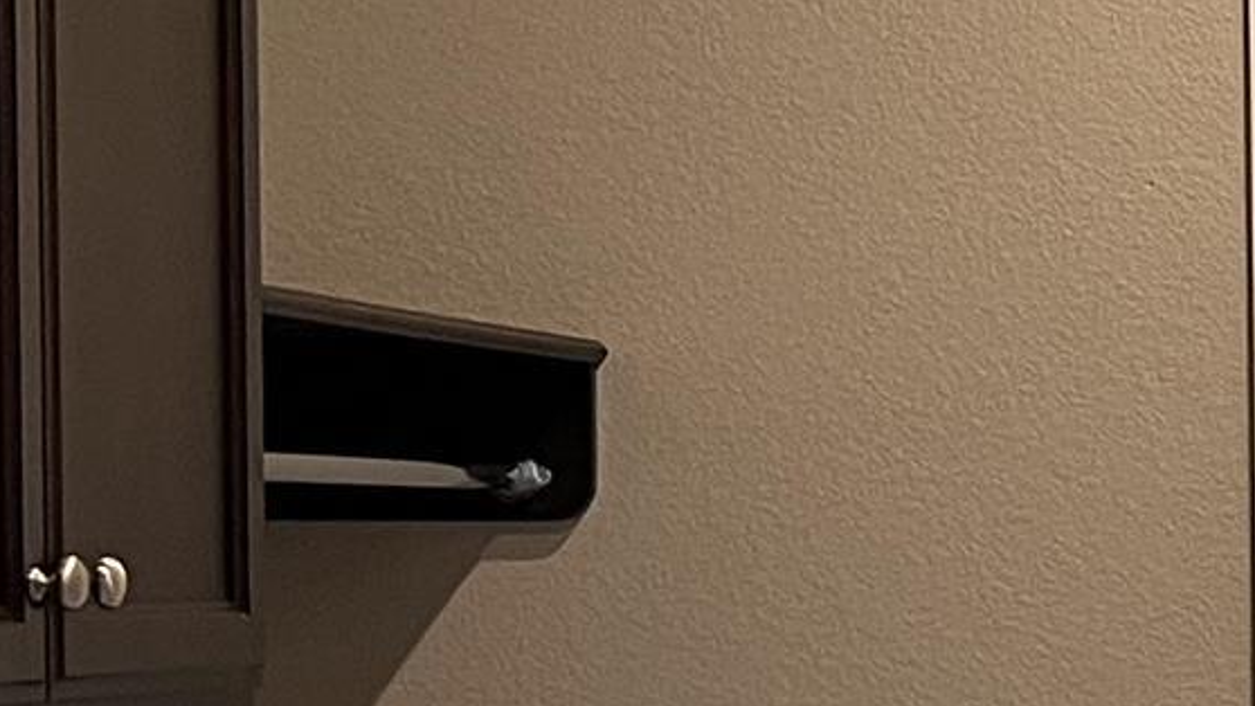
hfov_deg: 13.1
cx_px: 1847
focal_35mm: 156
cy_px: 679
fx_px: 5192
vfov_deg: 7.8
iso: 125
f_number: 1.5
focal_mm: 5.7
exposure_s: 1/60
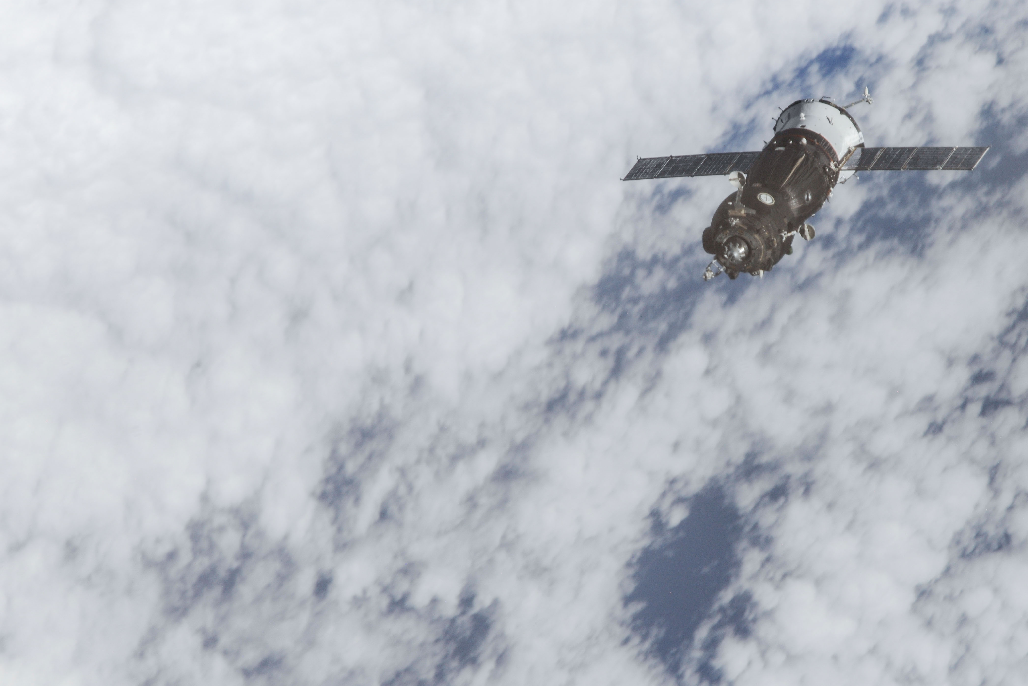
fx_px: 41347
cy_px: 297
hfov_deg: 1.4
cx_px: 744
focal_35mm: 1448
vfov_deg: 0.9
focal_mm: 1000
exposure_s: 1/800
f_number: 10
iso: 200
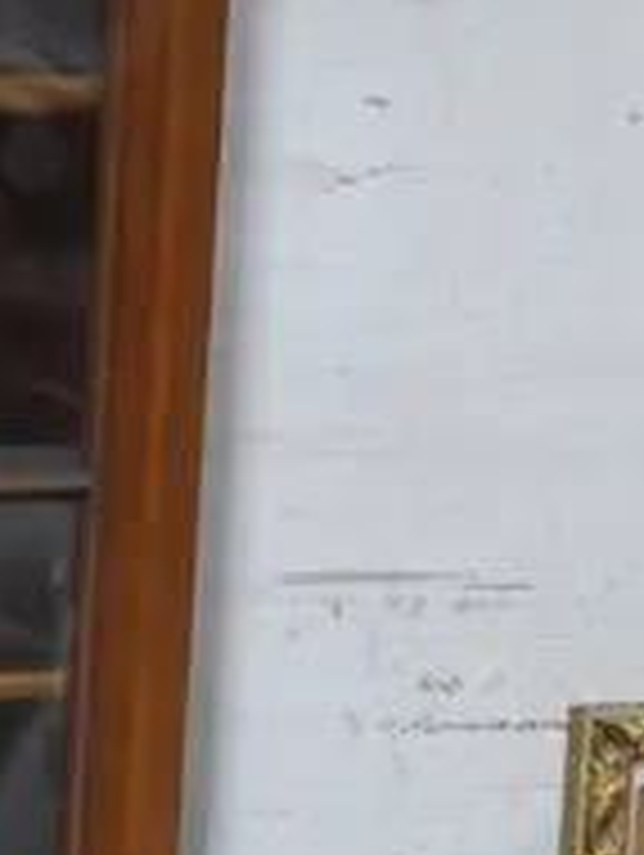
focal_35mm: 226
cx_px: -795
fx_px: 5594
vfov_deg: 8.6
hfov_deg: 6.3
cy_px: 1134
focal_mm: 21
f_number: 4.6
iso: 800
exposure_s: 1/60
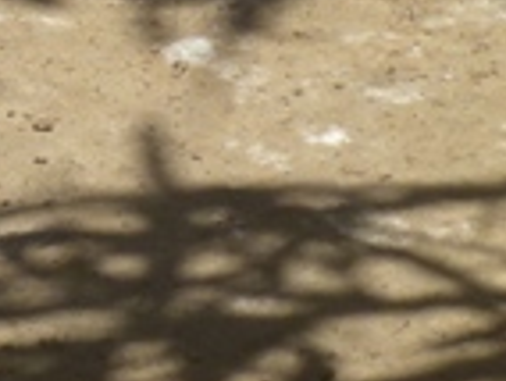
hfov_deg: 3.1
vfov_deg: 2.3
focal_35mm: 638
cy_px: -449
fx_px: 9342
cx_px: -620
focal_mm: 25.5
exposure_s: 1/500
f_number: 5.3
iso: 100
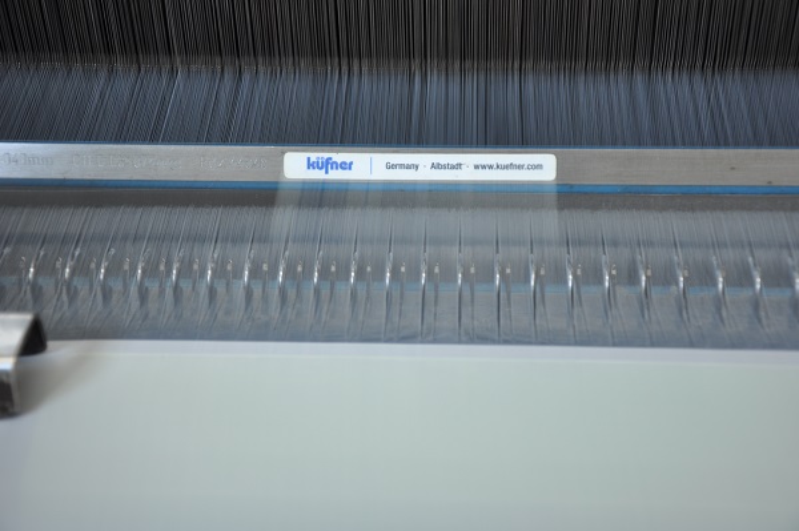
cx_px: 400
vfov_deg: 21.5
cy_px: 266
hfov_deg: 31.9
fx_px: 1397
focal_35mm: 63
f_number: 4.8
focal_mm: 42
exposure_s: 1/10
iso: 200
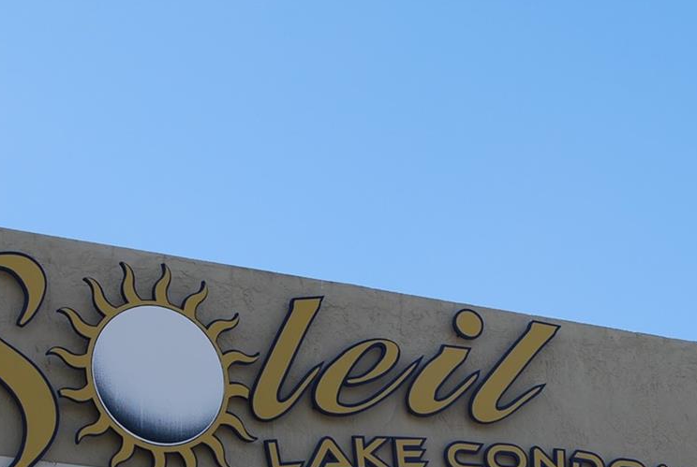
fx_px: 2502
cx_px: 351
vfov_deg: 10.6
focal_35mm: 129
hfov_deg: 15.9
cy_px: 377
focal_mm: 40
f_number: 7.1
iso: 100
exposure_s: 1/200
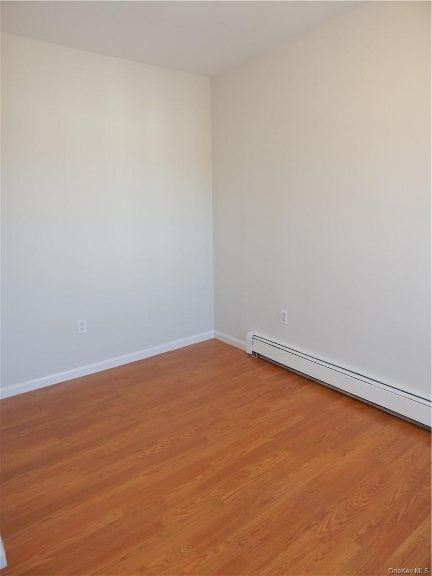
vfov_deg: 76.4
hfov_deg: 61.1
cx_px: 216
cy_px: 288
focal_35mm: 22
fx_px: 366
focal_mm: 4
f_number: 3
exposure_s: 1/50
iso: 125
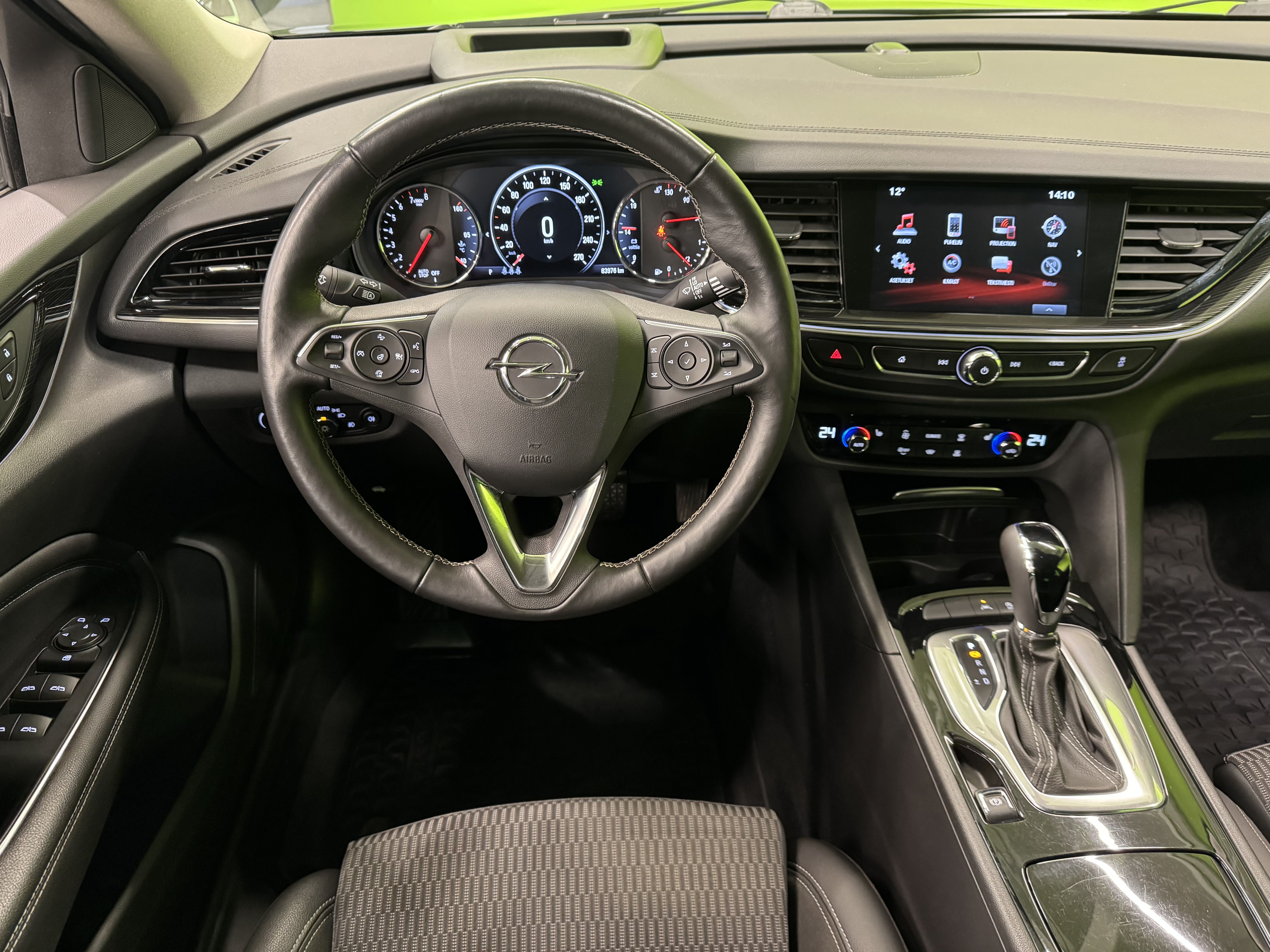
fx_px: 881
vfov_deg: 56.8
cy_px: 476
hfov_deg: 71.6
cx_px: 635
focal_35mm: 24
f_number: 1.78
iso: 800
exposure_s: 1/33
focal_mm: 6.76
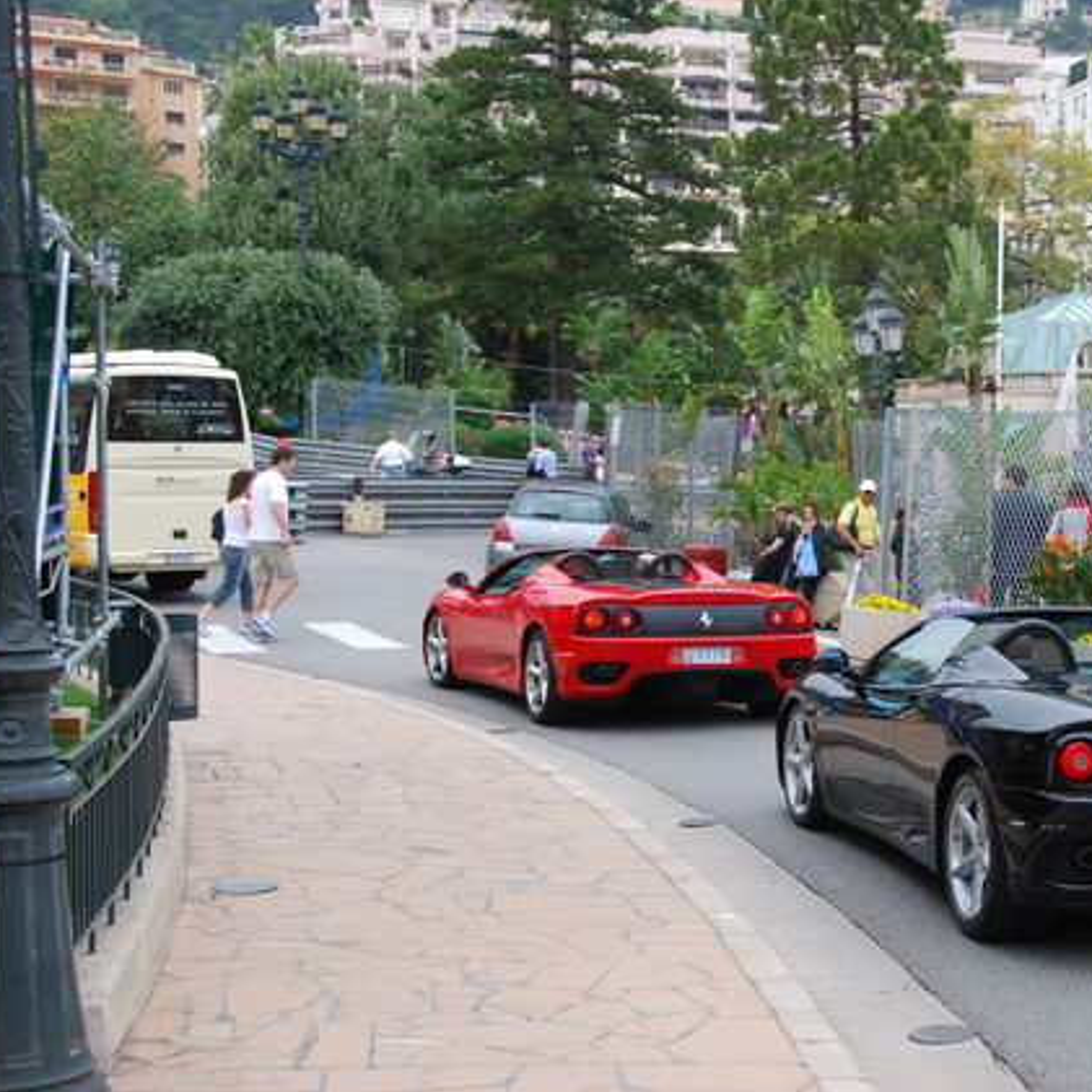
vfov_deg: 27.7
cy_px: 550
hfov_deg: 27.4
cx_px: 796
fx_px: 2213
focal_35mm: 62
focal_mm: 32
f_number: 6.3
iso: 100
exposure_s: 1/160
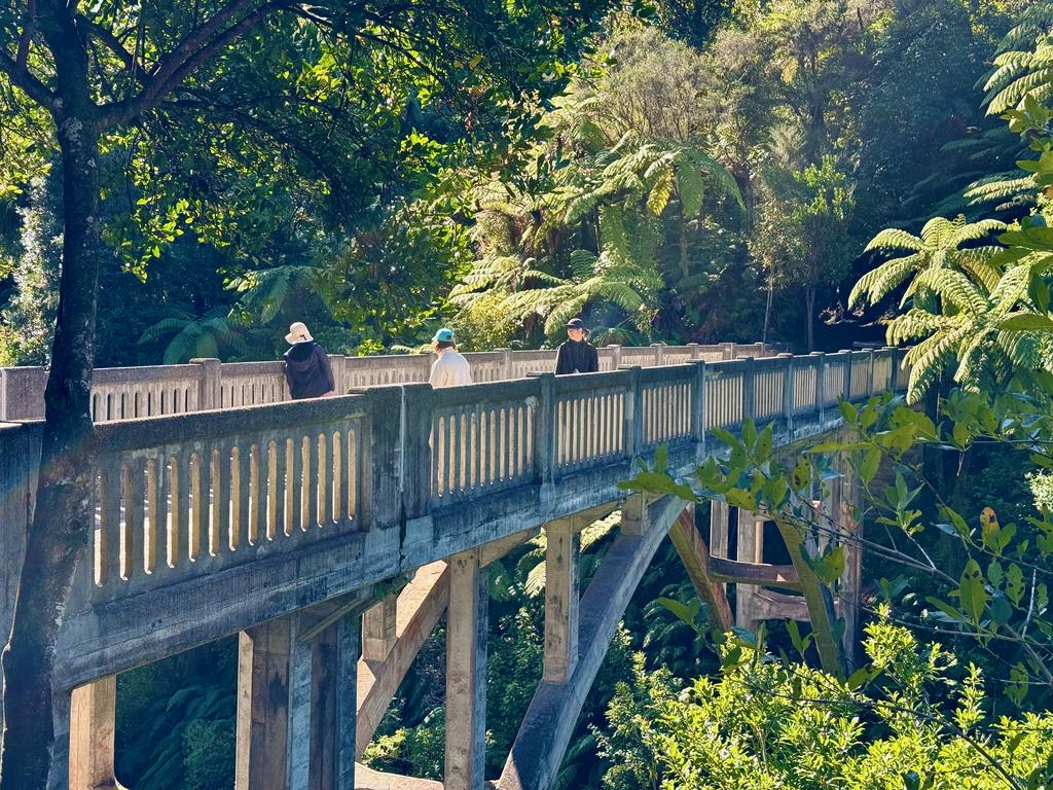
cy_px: 395
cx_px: 526
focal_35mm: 48
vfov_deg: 30.3
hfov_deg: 39.7
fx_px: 1460
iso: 64
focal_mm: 6.76
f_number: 1.78
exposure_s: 1/681
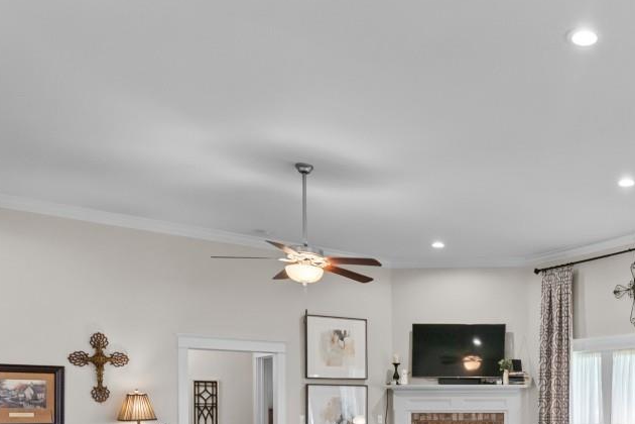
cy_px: 410
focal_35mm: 36
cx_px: 584
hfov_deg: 47.2
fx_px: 635
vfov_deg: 34.1
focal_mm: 14
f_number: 8
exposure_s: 1/25
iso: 500
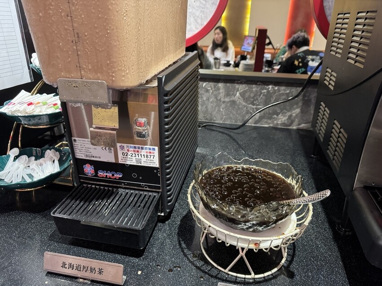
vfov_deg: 56.8
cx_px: 191
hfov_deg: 71.6
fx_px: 265
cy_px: 143
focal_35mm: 24
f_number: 1.78
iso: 800
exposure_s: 1/60
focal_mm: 6.76
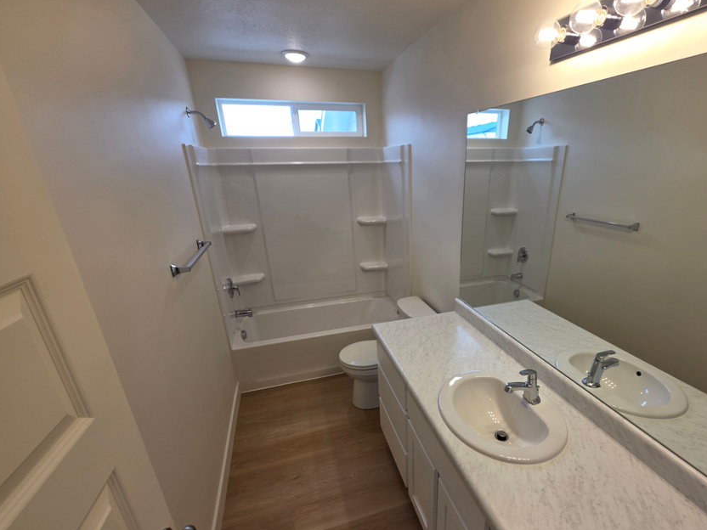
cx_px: 403
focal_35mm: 16
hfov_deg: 93.9
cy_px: 302
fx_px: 327
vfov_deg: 77.7
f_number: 1.9
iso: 40
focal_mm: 2.2
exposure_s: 1/120
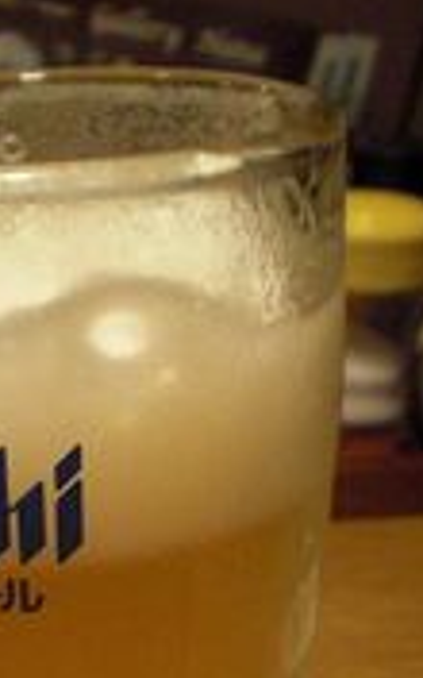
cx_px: 21
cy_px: 622
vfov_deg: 25.3
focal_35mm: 79
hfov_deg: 16.2
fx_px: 1457
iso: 800
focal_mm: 6.3
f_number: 3.1
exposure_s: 1/50
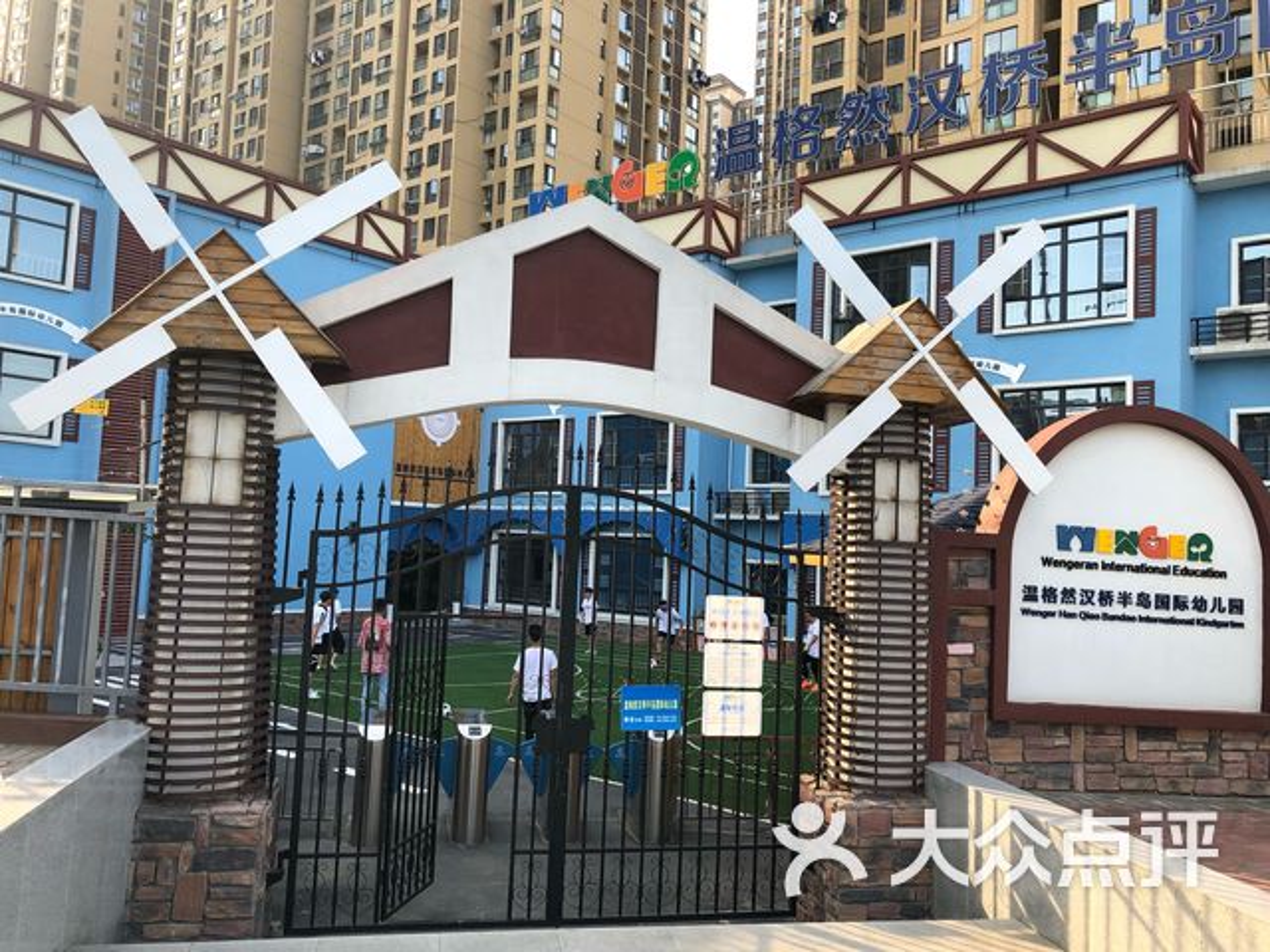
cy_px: 476
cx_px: 635
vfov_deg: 49.7
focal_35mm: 28
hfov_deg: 63.4
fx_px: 1027
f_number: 1.8
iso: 20
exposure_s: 1/284
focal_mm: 4
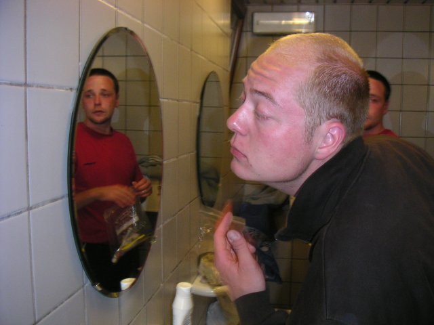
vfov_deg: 37.7
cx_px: 217
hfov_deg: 49.0
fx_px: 476
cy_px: 162
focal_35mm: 38
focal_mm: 6
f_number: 2.8
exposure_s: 1/45
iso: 160
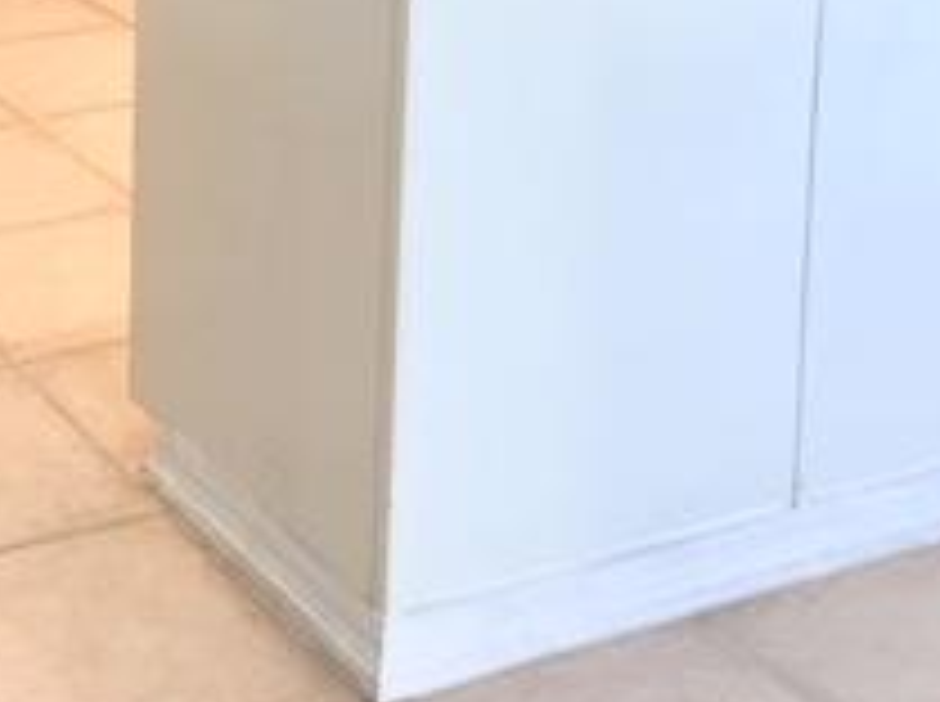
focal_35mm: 89
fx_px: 2413
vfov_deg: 15.4
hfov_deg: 21.6
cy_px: -320
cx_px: 108
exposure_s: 1/15
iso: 32
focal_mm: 4.15
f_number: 2.2
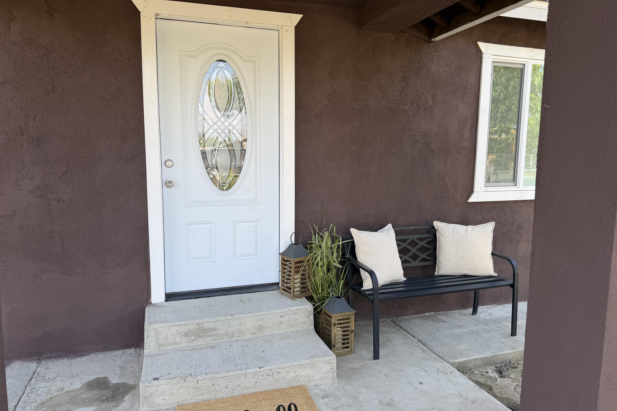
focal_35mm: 25
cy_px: 207
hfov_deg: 71.5
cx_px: 308
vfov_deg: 51.3
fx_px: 428
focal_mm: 6.76
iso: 80
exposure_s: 1/528
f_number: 1.78
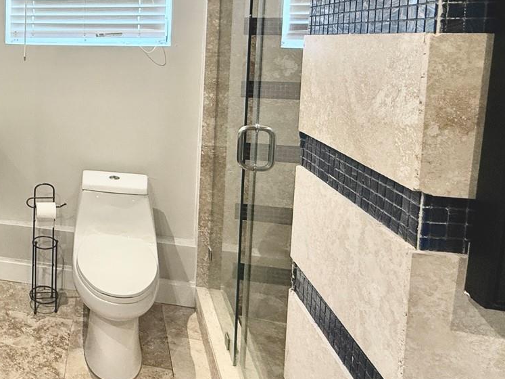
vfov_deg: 44.2
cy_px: 68
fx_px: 438
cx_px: 14
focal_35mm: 30
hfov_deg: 50.1
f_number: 2.2
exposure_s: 1/120
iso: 320
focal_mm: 2.22
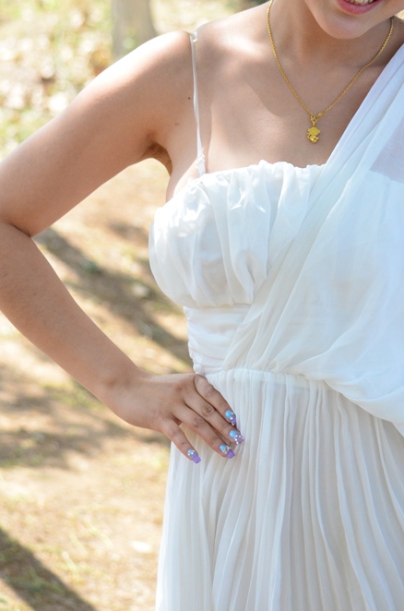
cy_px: 186
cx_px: 284
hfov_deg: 8.2
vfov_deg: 12.3
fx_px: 2826
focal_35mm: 167
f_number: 5.6
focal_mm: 72
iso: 1250
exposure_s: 1/1250
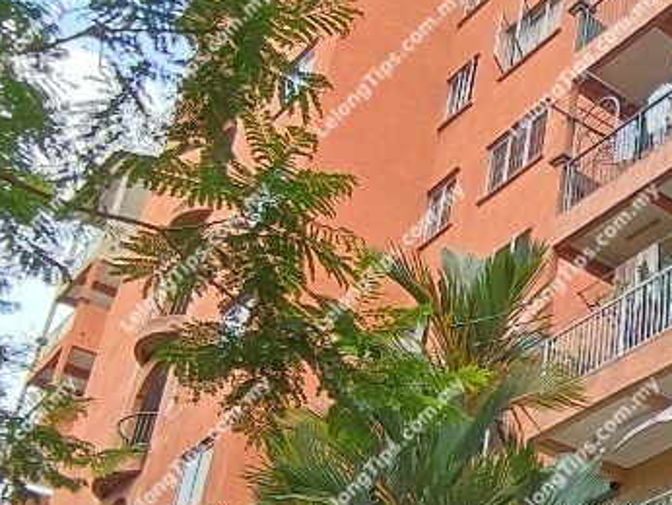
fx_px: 1107
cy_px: 282
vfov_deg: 25.7
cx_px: 713
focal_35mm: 57
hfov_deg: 30.7
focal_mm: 1.65
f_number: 2.2
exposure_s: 1/157
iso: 50
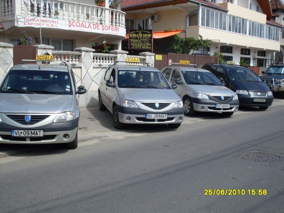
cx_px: 142
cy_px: 106
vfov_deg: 37.7
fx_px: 312
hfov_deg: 49.0
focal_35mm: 38
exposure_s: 1/250
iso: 80
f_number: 8.4
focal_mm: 6.3
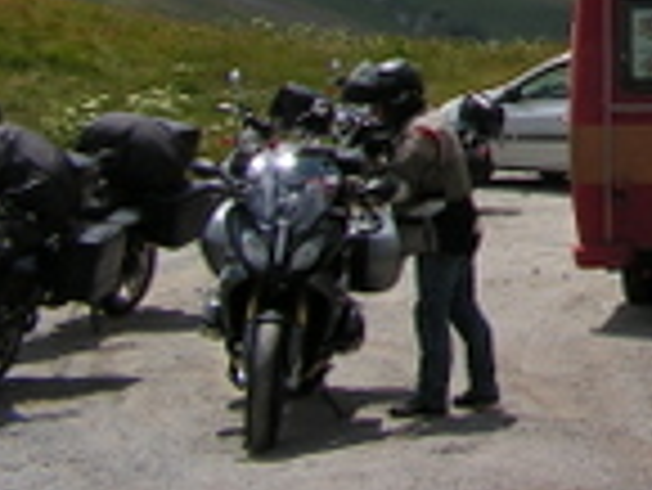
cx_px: 1052
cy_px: -229
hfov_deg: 15.0
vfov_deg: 11.9
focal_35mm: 119
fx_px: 2243
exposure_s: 1/1000
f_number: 4.8
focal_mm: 6
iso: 64
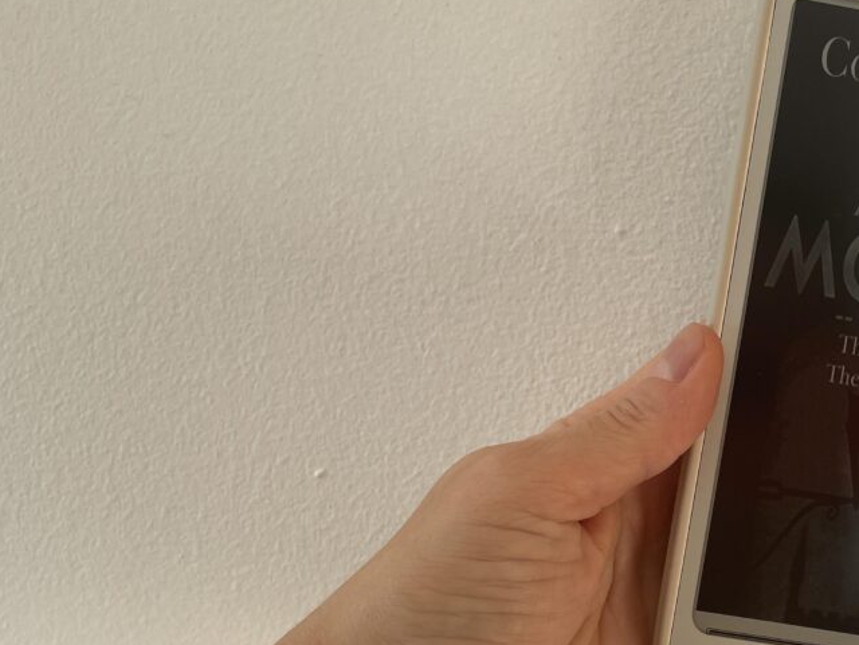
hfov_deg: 34.0
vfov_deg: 28.0
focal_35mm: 52
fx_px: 1290
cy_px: 390
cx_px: 831
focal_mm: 4.2
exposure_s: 1/176
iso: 32
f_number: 1.6
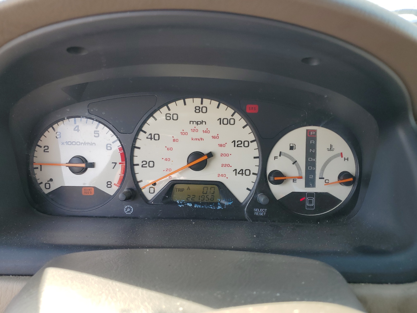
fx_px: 313
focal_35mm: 26
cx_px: 208
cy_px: 156
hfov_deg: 67.3
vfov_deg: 53.1
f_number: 1.5
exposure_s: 1/286
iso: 50
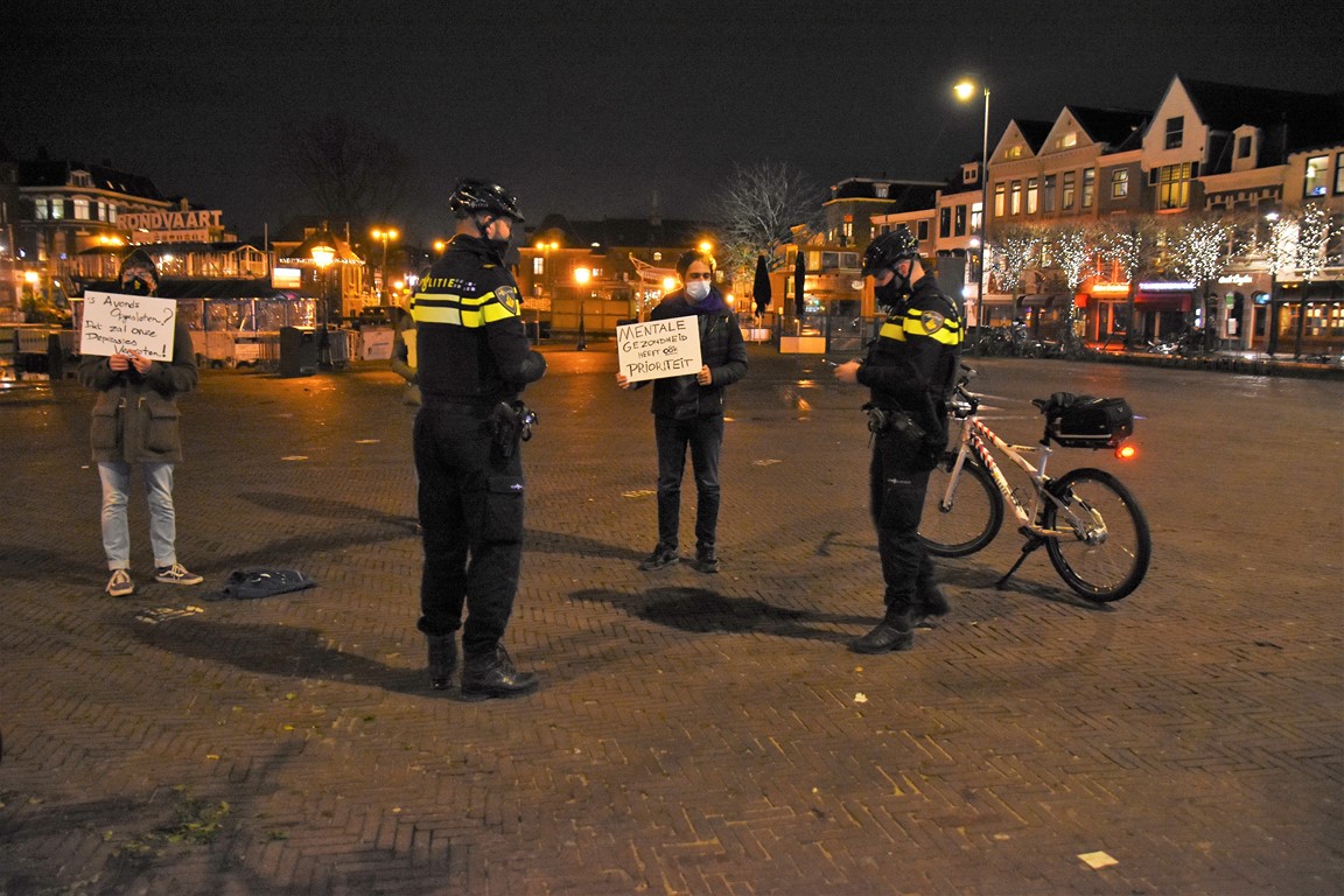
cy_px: 448
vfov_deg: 47.9
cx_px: 672
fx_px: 1008
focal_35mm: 27
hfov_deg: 67.4
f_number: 3.5
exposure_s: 1/25
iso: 2500
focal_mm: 18
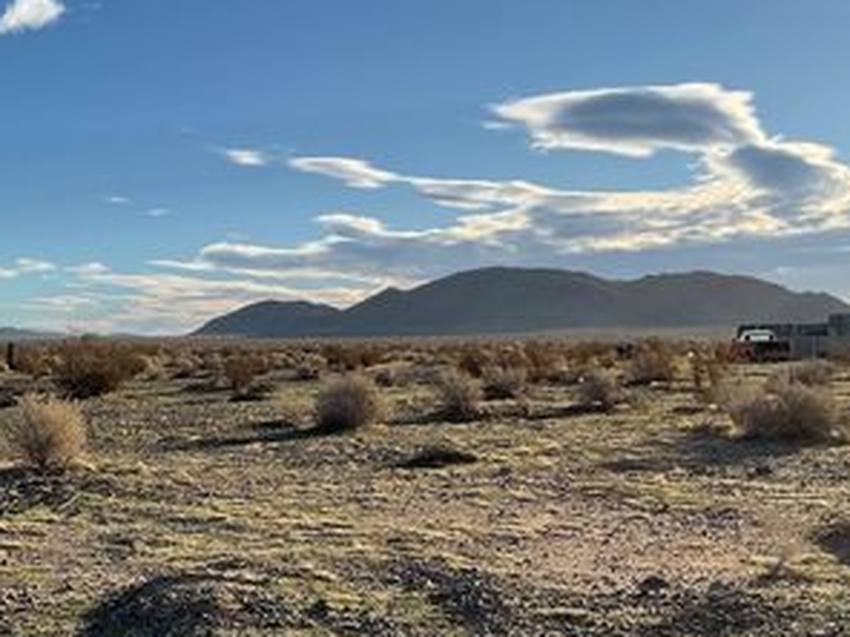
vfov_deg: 29.4
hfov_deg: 38.1
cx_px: 233
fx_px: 1203
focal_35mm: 49
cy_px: 438
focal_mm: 3
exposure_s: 1/1730
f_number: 1.8
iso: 16
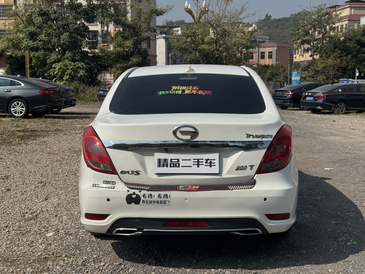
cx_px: 182
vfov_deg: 30.3
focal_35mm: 48
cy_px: 137
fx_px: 506
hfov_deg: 39.7
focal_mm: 6.76
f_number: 1.78
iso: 64
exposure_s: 1/9009
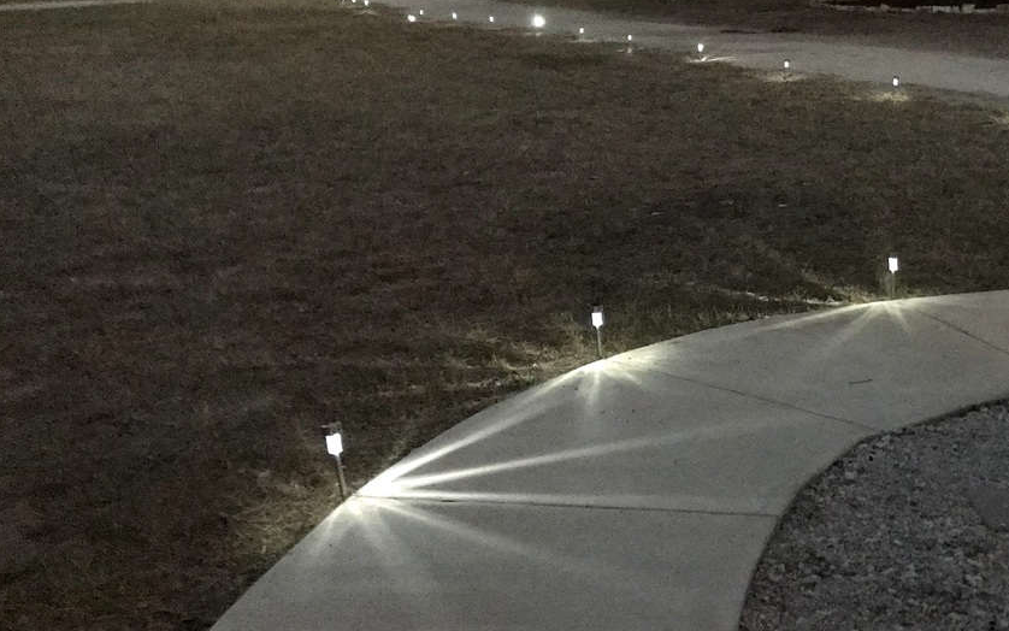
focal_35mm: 51
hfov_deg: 38.3
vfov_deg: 25.3
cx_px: 786
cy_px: 241
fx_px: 1403
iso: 500
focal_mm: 3.99
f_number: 1.8
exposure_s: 1/4
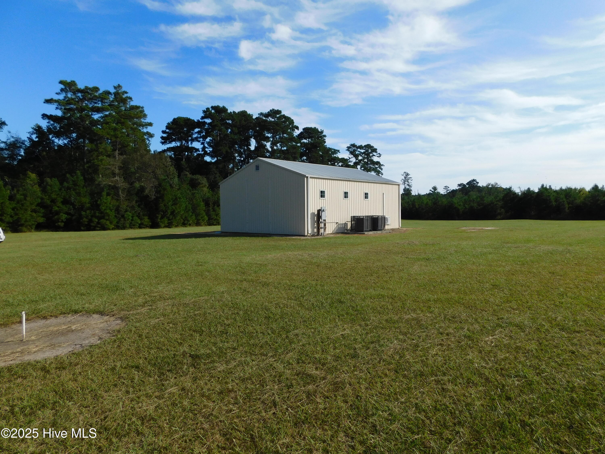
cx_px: 302
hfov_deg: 73.9
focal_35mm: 23
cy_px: 227
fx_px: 402
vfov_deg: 58.9
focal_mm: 4
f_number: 6
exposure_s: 1/500
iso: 125
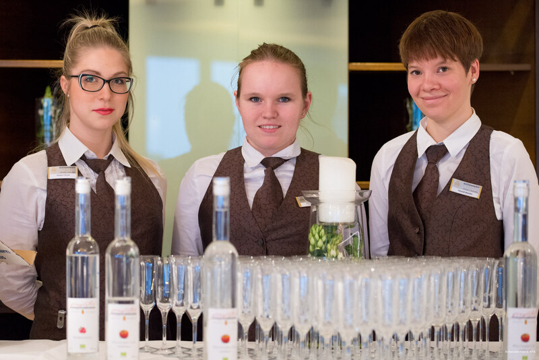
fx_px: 1573
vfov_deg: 13.1
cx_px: 270
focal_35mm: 105
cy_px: 180
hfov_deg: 19.4
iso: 3200
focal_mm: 105
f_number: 4.5
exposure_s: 1/80
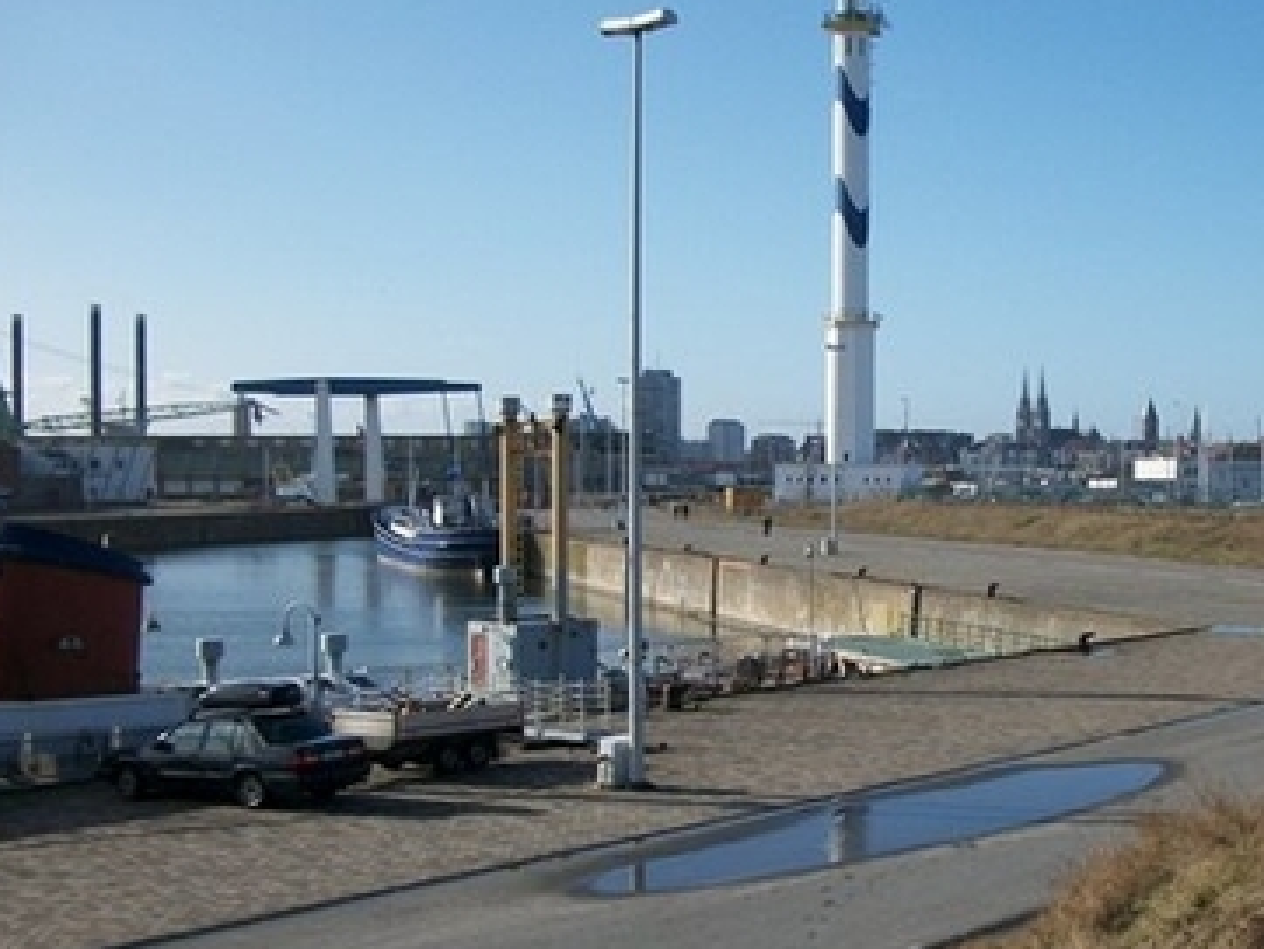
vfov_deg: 27.5
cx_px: 950
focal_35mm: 53
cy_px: 586
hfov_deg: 35.3
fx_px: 1937
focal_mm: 5.7
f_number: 8.8
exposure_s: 1/200
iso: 80
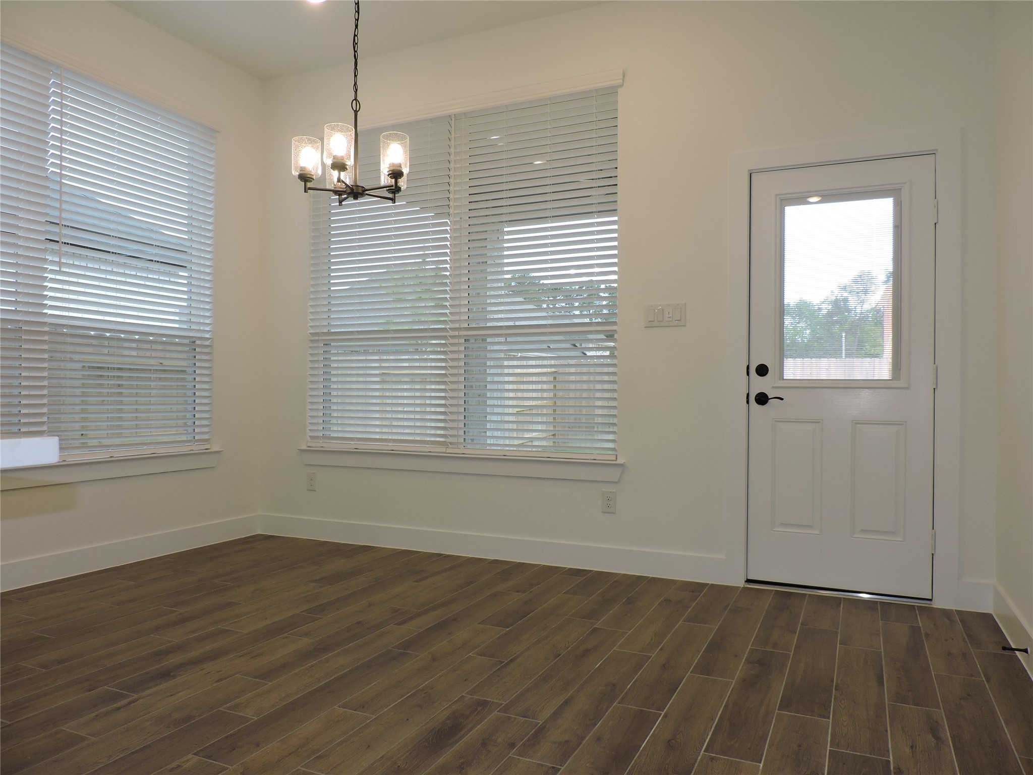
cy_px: 388
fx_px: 716
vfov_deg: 56.8
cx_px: 516
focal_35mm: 24
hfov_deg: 71.6
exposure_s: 1/60
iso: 100
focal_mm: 4.3
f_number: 3
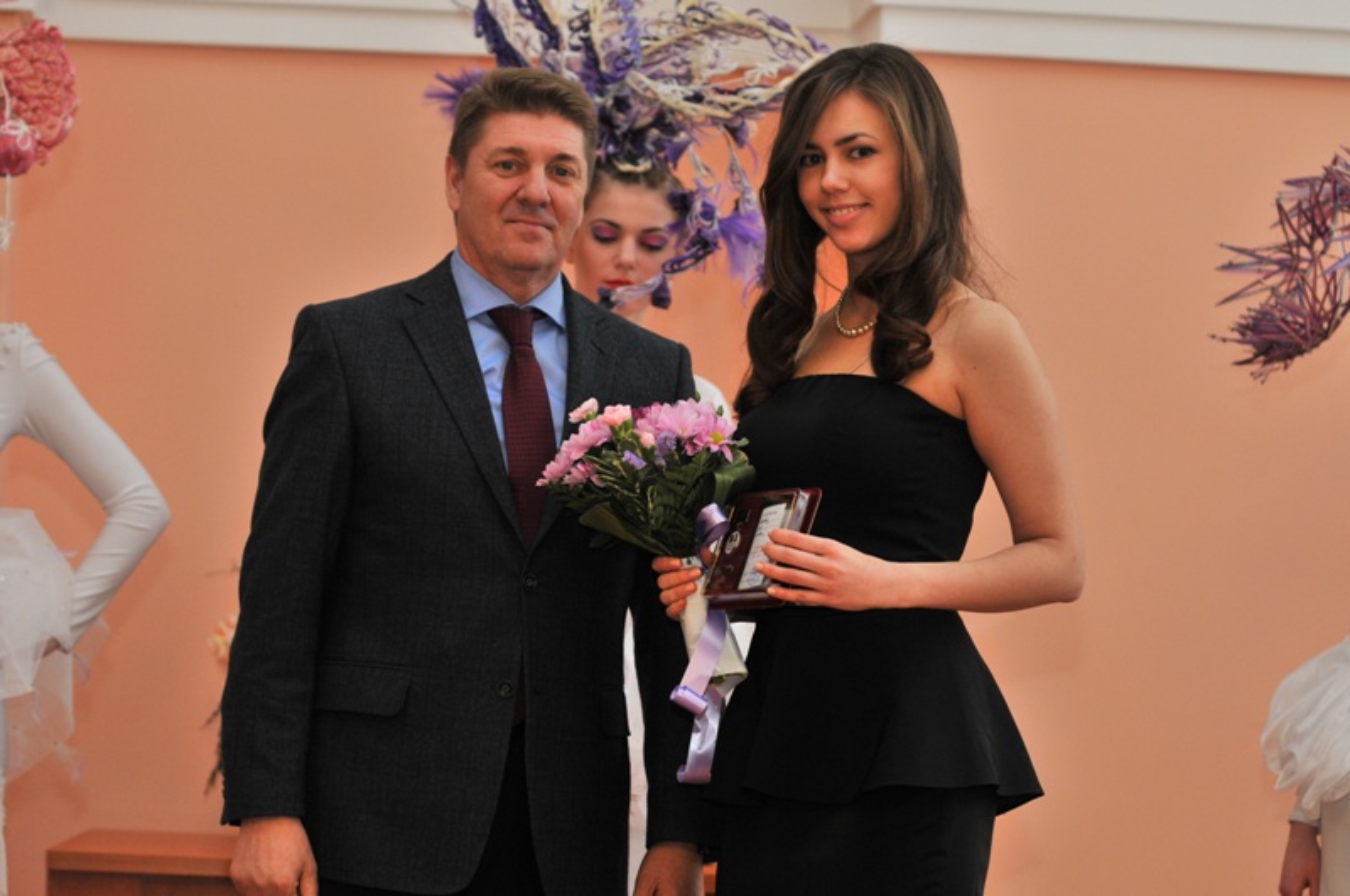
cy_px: 448
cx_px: 675
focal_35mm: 105
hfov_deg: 19.5
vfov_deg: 13.0
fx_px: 3932
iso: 500
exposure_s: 1/160
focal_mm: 70
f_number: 3.5
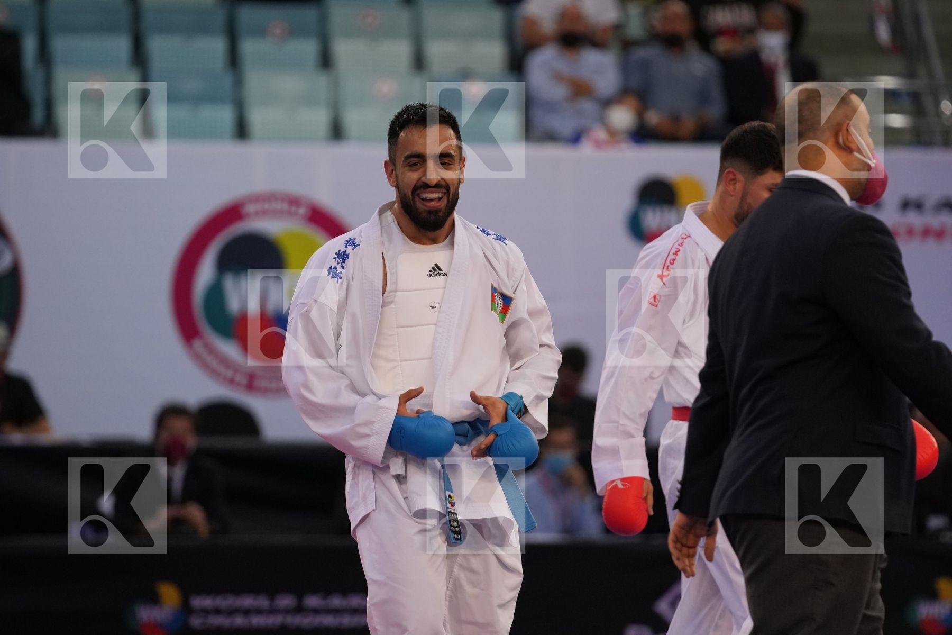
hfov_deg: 6.9
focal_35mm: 300
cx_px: 476
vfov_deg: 4.6
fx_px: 7933
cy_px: 318
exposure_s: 1/1000
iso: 1250
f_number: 2.8
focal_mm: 200
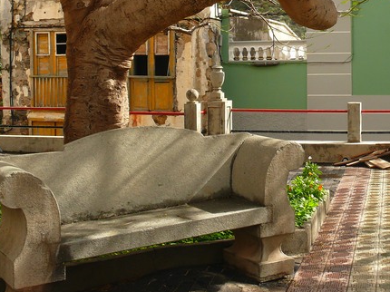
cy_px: 45
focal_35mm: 61
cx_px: 301
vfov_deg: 23.5
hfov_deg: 31.0
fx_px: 687
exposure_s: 1/160
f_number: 4
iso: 100
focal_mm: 7.4
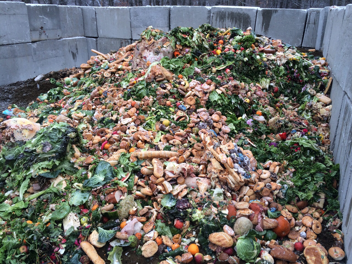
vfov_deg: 48.2
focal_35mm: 29
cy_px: 132
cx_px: 176
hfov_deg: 61.7
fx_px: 295
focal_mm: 4.15
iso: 40
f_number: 2.2
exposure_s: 1/120
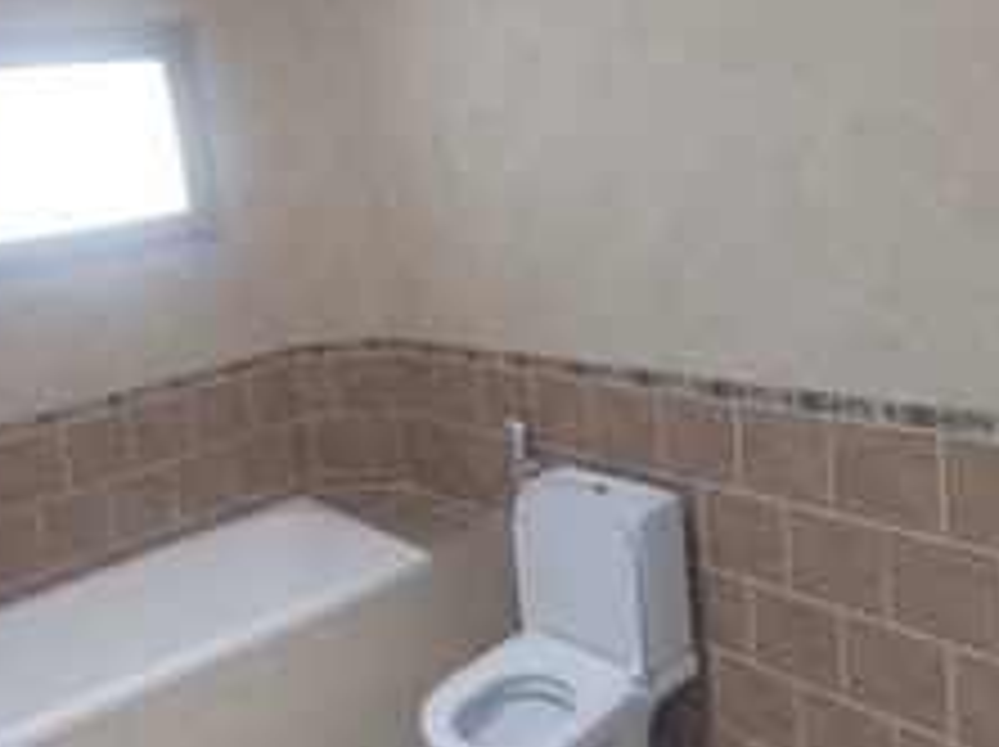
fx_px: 951
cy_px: 331
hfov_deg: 54.8
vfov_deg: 42.8
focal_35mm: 33
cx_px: 380
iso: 250
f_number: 2.2
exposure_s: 1/25
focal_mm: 1.64
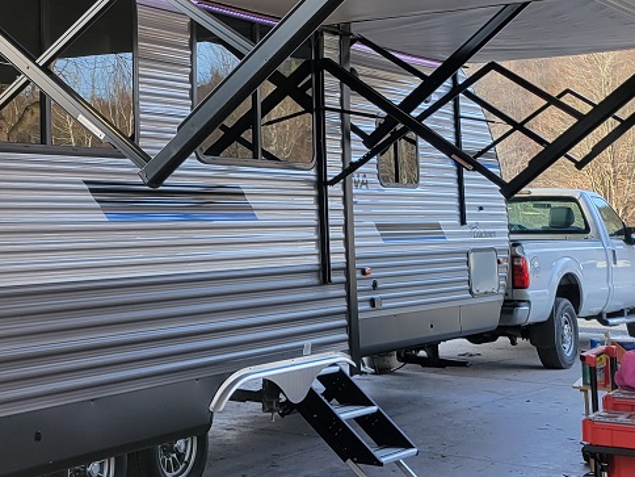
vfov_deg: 22.5
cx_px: -12
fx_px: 1192
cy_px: 142
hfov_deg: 27.9
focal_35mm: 65
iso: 40
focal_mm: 5.4
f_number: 1.8
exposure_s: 1/140
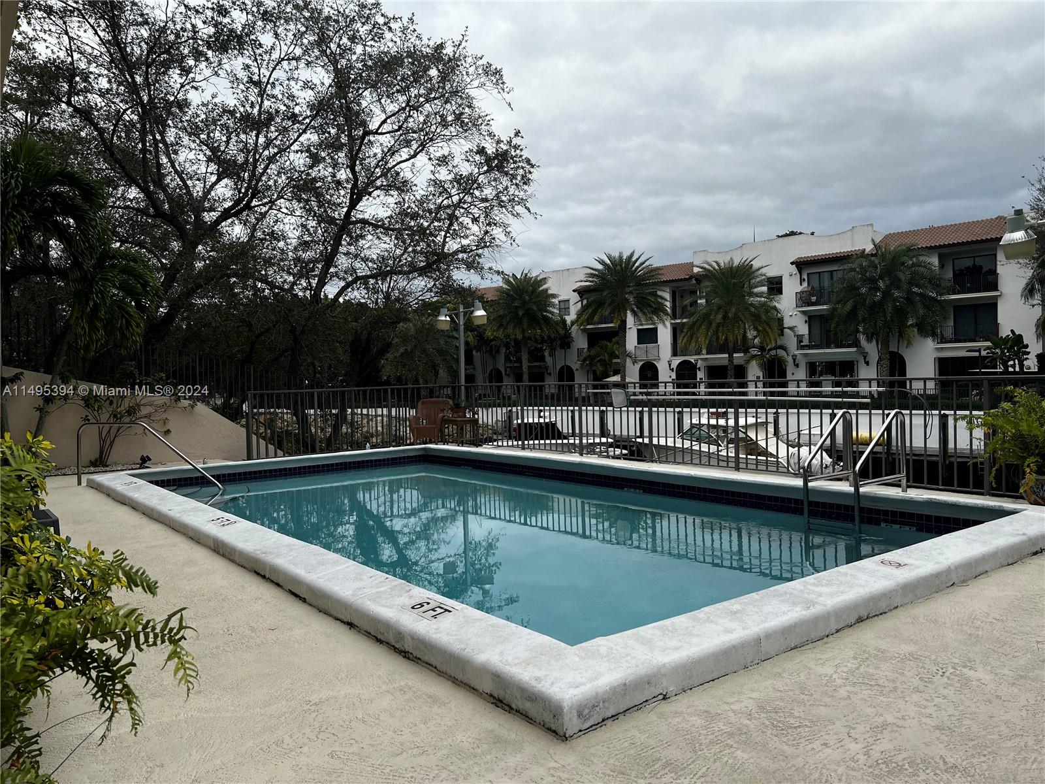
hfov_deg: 67.3
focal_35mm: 26
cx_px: 522
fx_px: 785
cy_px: 392
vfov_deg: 53.1
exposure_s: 1/3460
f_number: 1.5
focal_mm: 5.7
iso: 50
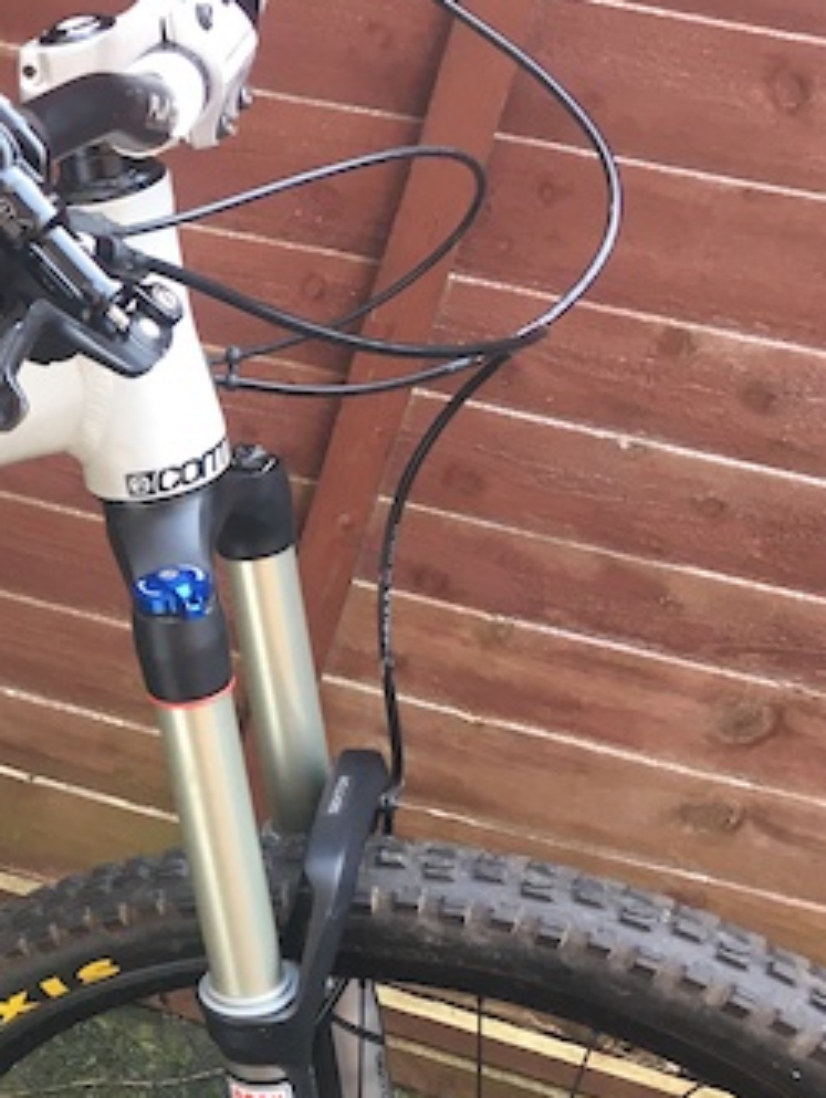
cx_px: -398
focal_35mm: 70
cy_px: 690
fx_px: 2223
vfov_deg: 27.6
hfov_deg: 18.7
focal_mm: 4.15
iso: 25
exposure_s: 1/33
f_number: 2.2
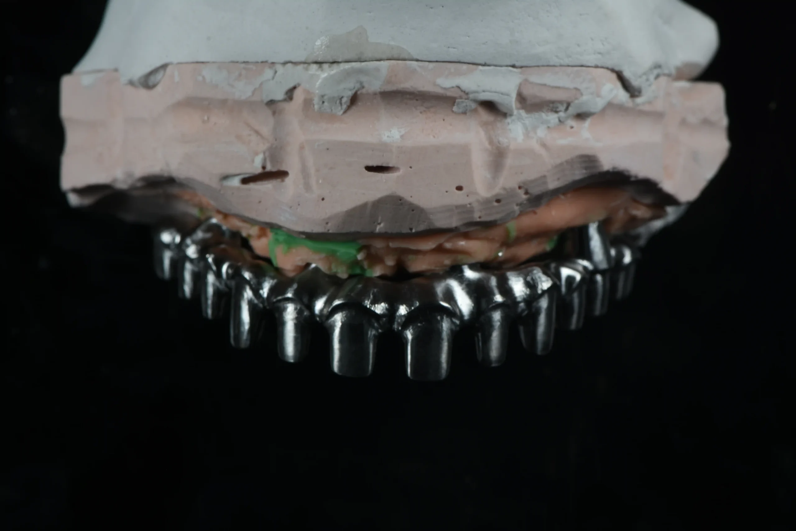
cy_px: 266
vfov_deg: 8.7
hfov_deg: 13.0
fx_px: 3482
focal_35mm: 158
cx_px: 398
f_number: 20
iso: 250
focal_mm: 105
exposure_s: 1/125
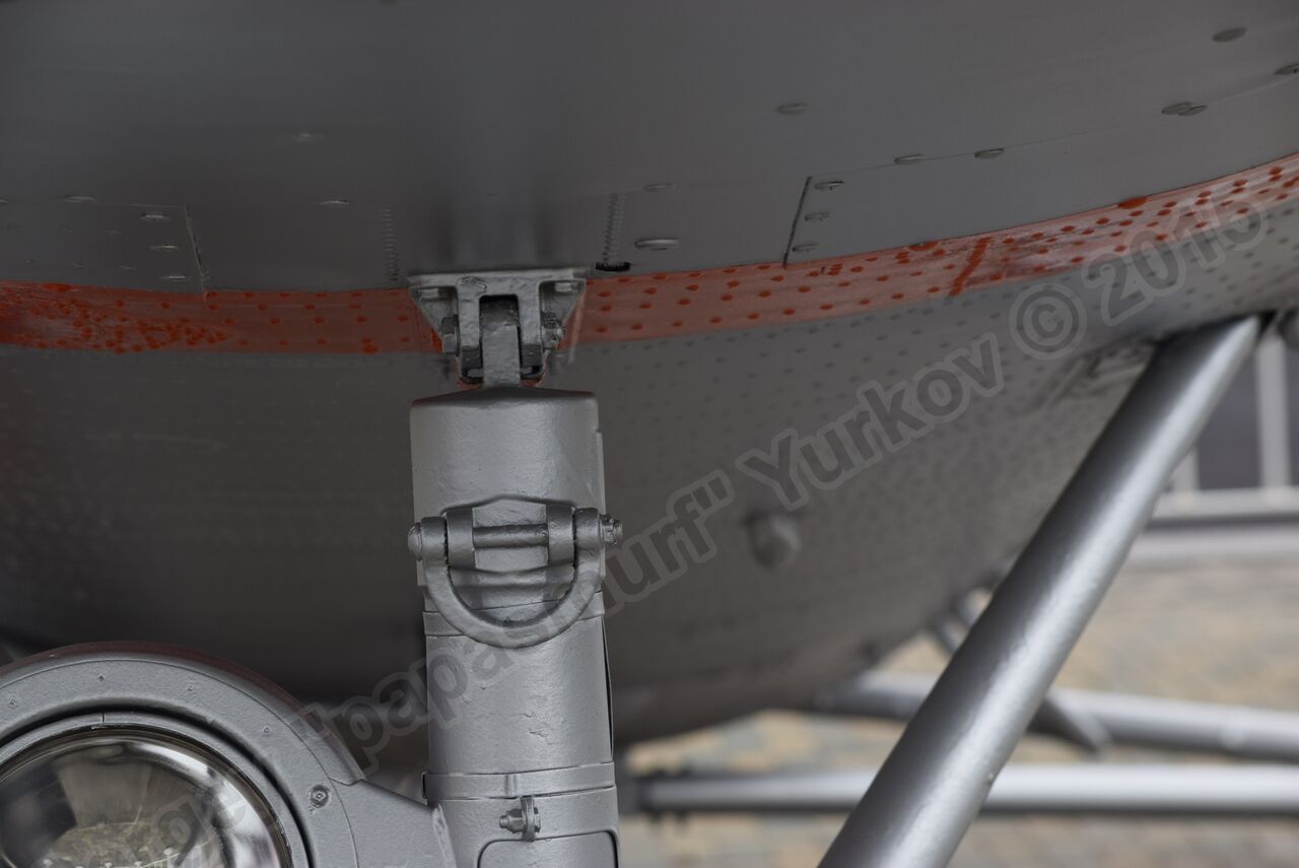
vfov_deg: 7.6
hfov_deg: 11.4
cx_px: 650
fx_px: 6498
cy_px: 434
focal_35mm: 180
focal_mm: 120
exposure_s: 1/250
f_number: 8
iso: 200
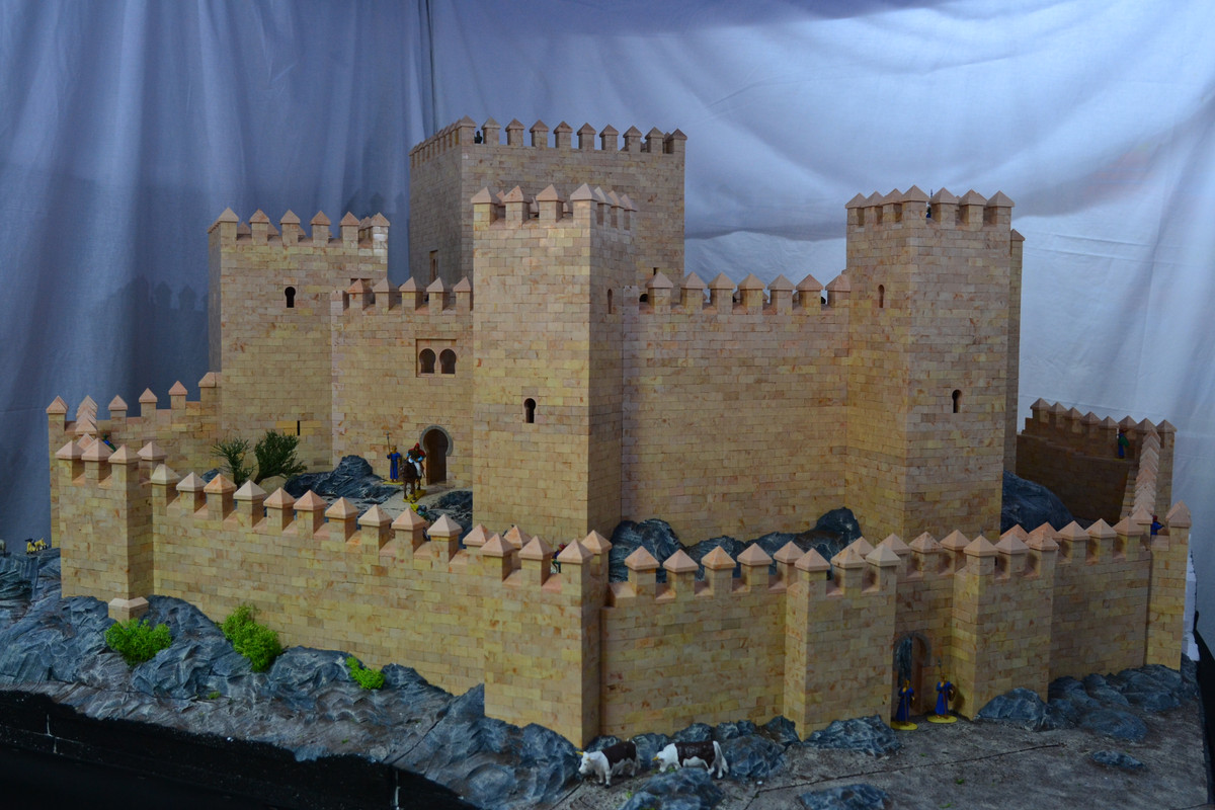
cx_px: 608
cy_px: 405
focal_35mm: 36
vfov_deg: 36.9
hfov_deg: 53.1
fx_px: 1215
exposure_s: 1/40
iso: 800
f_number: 4
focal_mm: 24
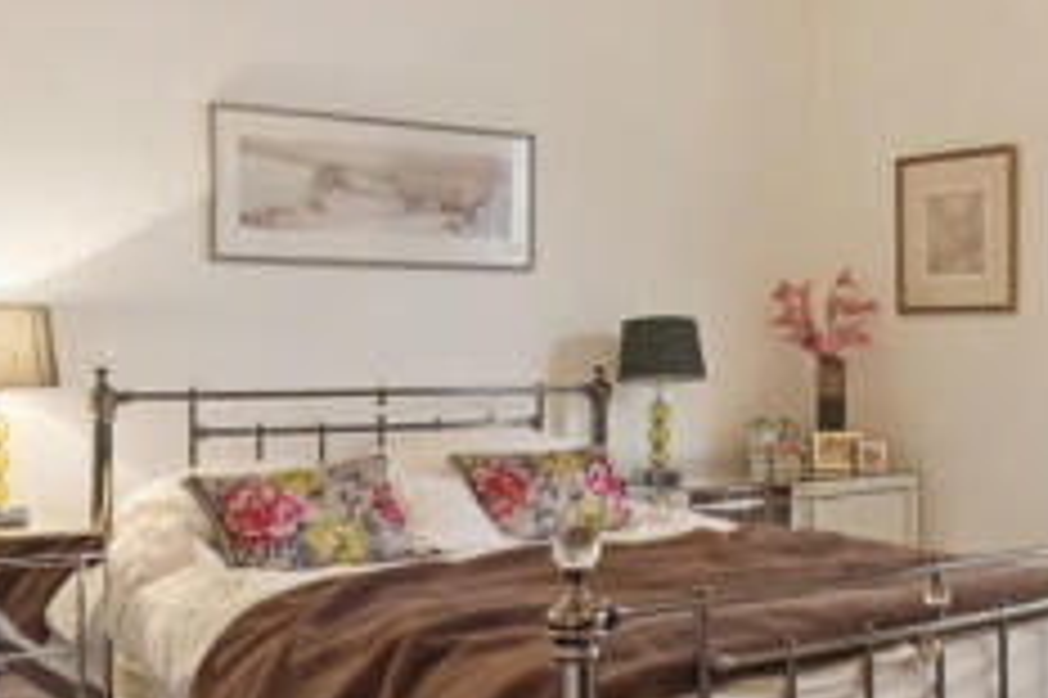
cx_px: 762
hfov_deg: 42.5
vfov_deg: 29.8
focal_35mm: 45
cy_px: 326
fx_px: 1309
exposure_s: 1/50
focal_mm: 16
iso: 4000
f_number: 8
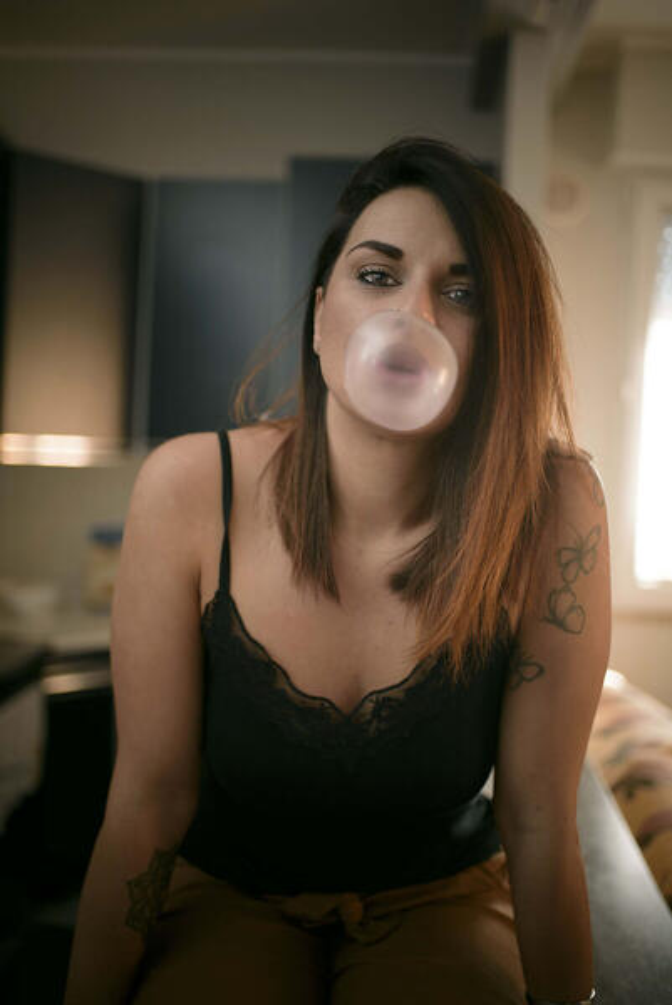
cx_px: 336
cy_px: 502
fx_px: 978
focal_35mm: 35
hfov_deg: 37.9
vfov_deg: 54.4
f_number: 1.8
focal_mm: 35
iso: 100
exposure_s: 1/125
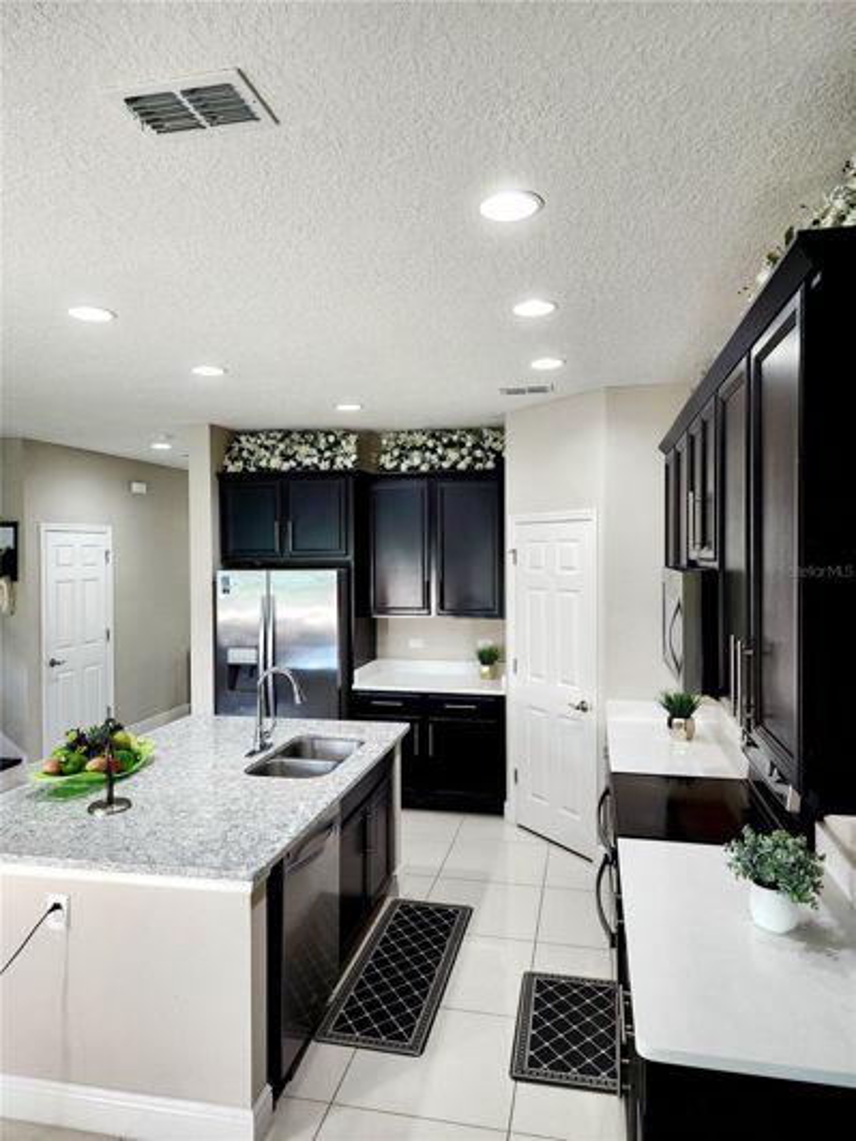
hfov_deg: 58.9
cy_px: 570
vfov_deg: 73.9
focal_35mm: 23
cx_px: 428
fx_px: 758
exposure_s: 1/120
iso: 200
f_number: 1.8
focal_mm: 6.4
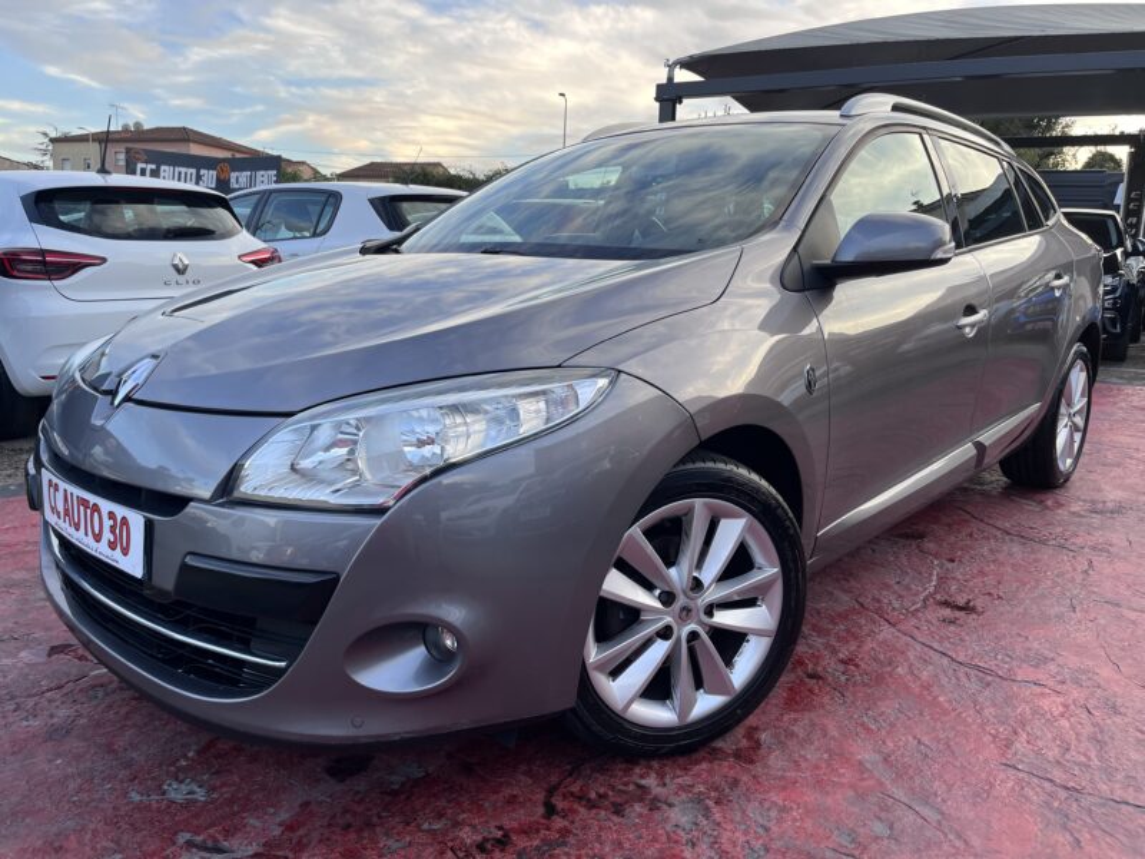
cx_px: 572
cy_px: 430
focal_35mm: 26
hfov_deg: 67.3
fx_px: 860
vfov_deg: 53.1
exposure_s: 1/121
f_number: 1.6
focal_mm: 5.1
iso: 40
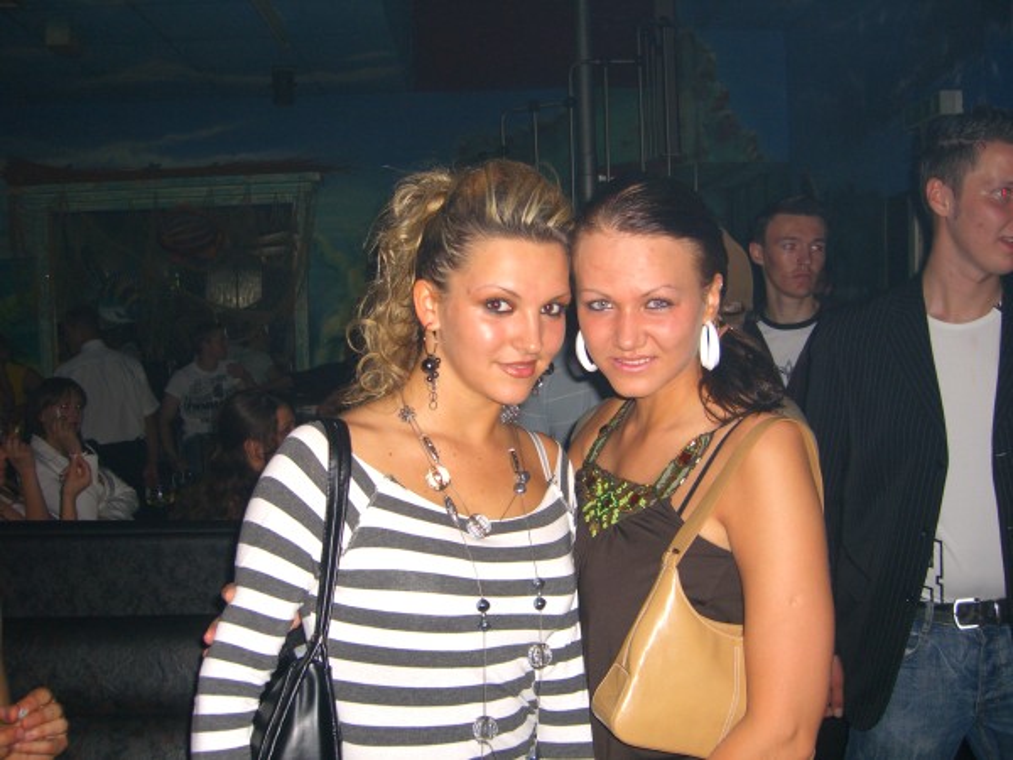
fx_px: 1112
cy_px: 380
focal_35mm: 38
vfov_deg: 37.7
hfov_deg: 49.0
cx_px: 506
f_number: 2.8
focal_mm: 7.9
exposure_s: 1/60
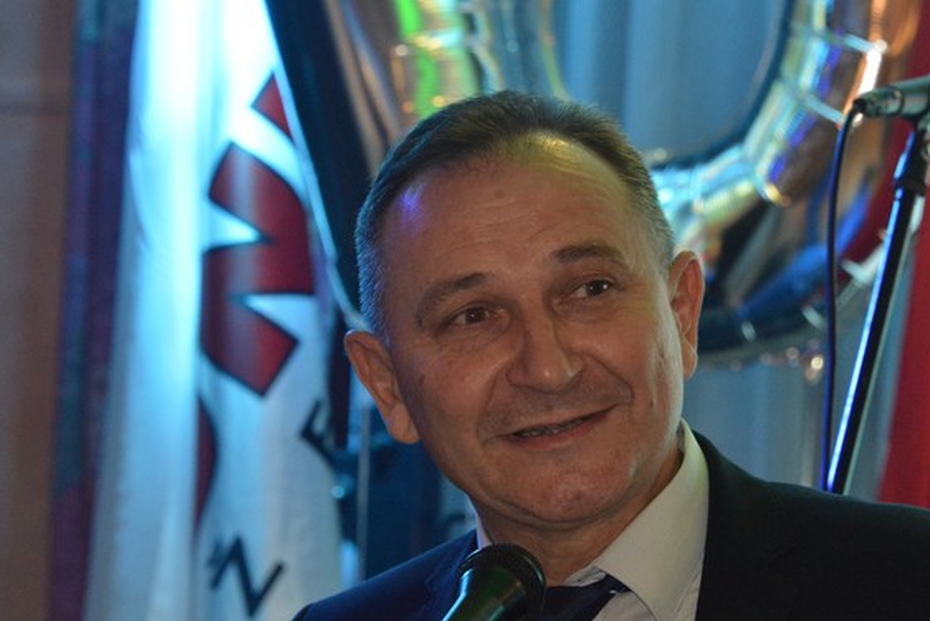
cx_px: 545
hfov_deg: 7.4
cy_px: 399
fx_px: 7157
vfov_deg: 5.0
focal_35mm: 277
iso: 5000
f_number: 8
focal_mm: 190
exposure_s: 1/80
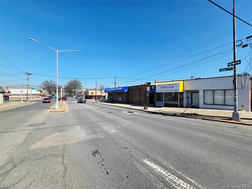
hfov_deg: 106.2
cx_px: 126
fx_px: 95
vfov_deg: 89.9
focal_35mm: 13
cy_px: 94
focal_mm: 2.2
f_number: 2.2
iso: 50
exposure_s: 1/2500
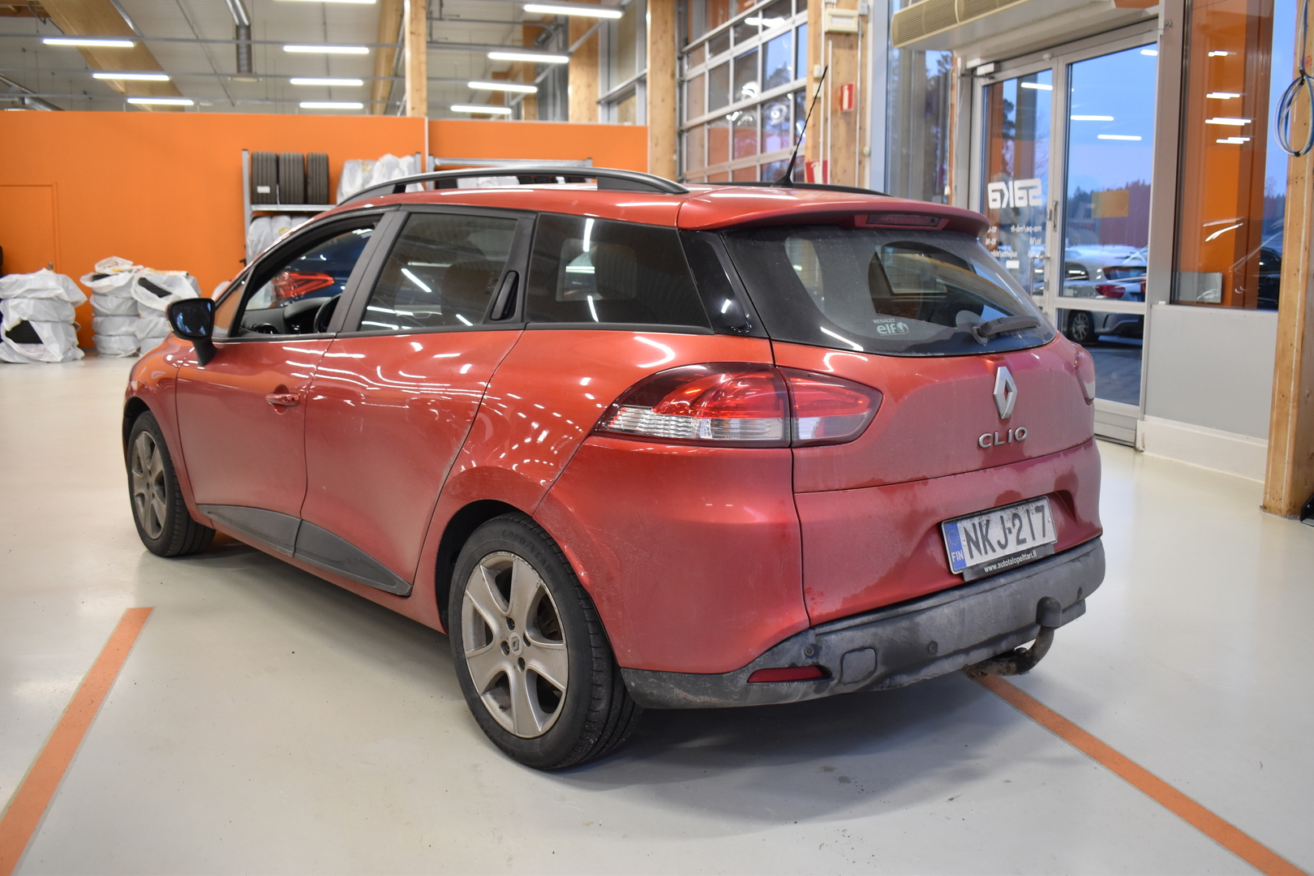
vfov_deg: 41.7
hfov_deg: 59.5
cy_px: 438
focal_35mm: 32
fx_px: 1150
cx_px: 657
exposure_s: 1/60
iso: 800
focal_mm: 21
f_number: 3.8
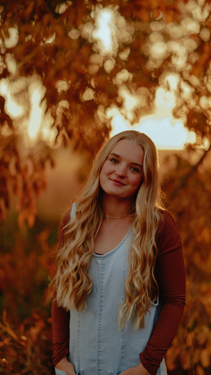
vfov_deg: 22.7
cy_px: 197
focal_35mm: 94
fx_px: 935
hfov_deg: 12.9
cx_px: 118
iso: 200
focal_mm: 85
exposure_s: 1/500
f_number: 1.8
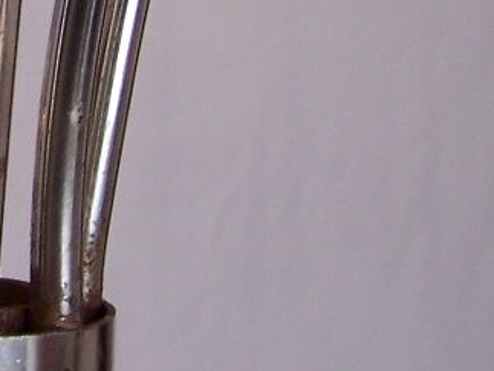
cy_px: -191
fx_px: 2014
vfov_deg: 10.2
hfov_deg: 13.5
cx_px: -142
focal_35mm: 141
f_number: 2.8
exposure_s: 1/30
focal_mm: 6.3
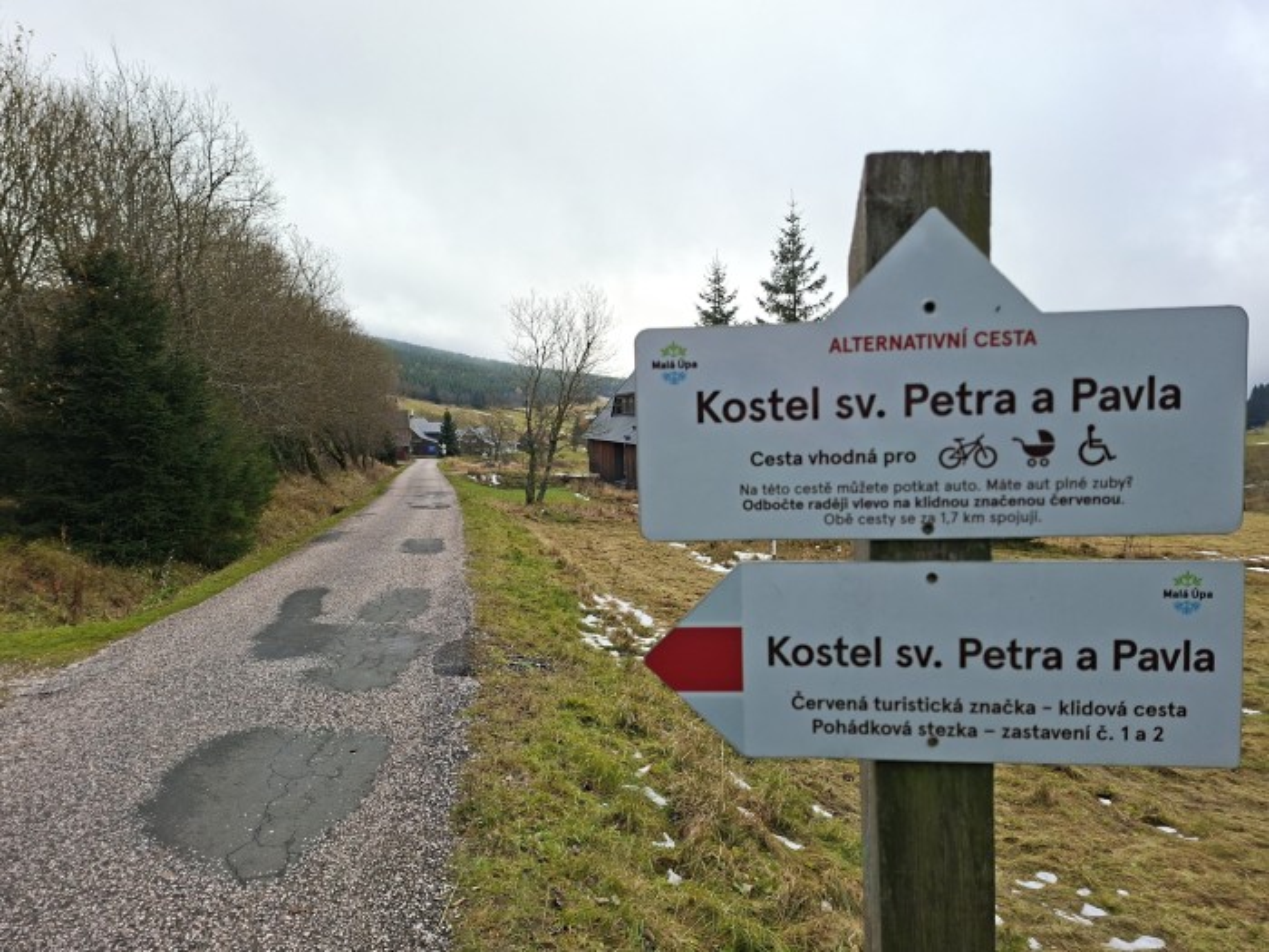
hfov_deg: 73.9
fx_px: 843
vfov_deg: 58.9
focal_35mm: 23
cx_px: 634
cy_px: 476
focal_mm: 5.54
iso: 50
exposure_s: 1/1059
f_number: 1.8
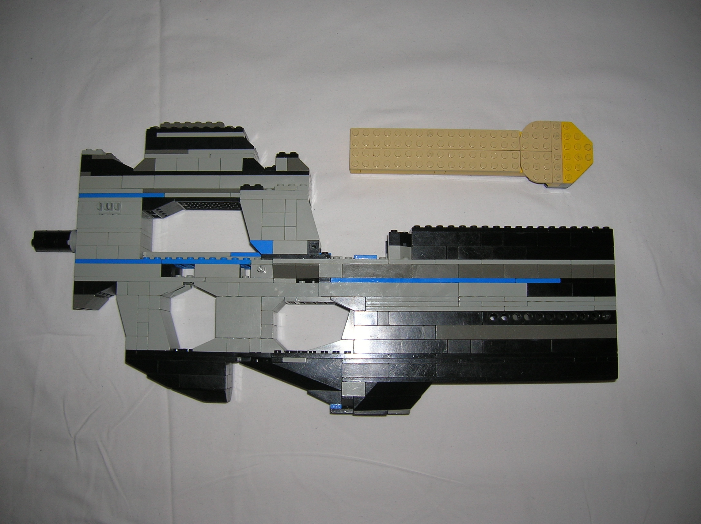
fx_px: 688
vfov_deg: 41.7
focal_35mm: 34
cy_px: 262
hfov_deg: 54.0
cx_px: 350
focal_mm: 5.7
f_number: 2.9
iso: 50
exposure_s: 1/60.1
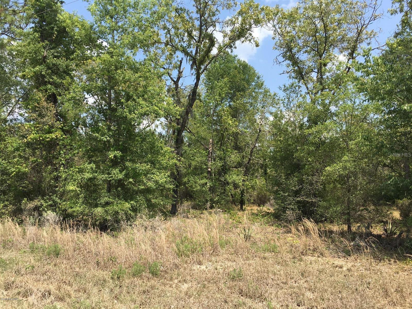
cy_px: 154
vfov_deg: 48.2
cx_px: 206
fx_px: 345
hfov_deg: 61.7
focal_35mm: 29
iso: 25
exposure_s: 1/1040
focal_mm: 4.15
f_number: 2.2
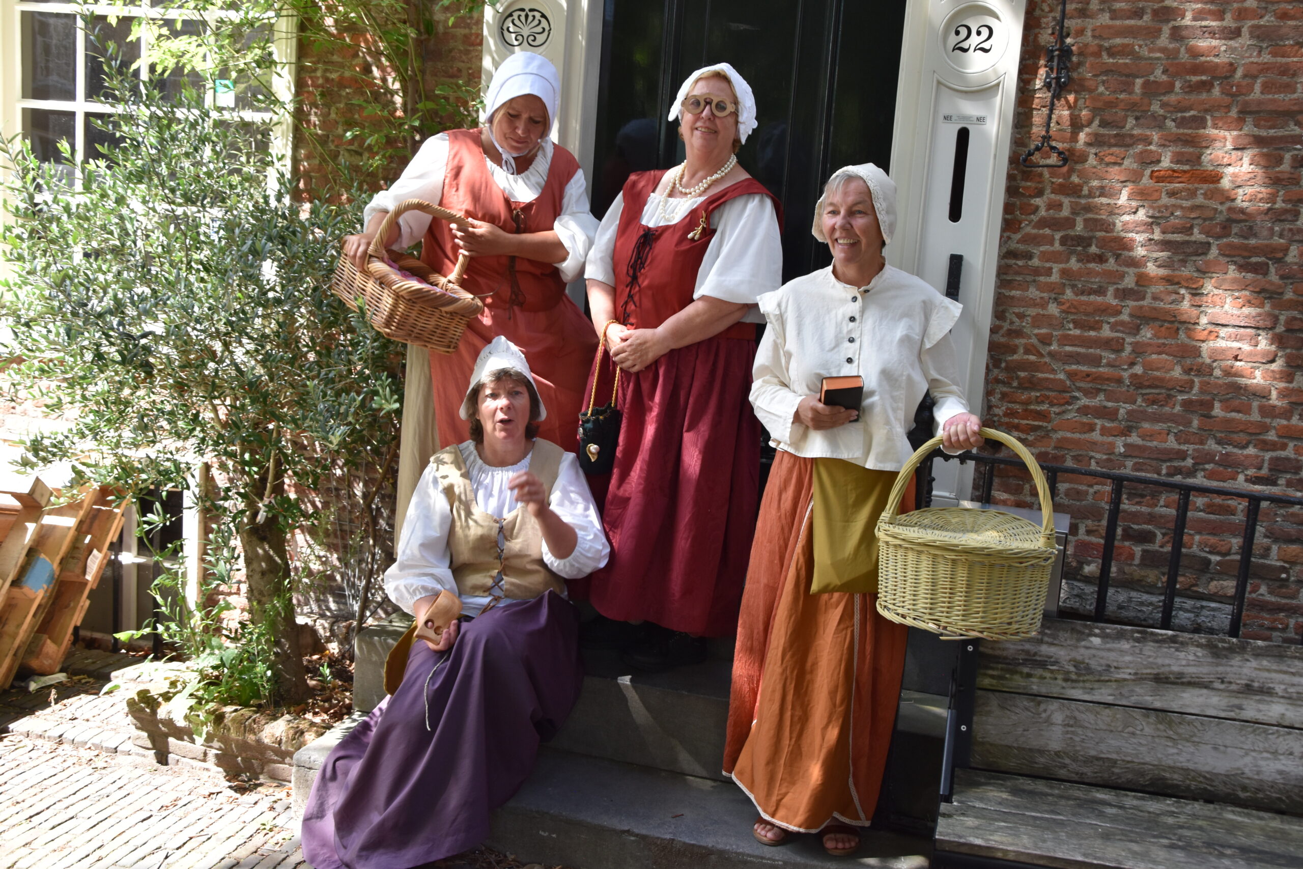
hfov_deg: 53.1
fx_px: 1303
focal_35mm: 36
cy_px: 434
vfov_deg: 36.9
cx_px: 652
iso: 400
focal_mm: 24
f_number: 6.3
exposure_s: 1/160
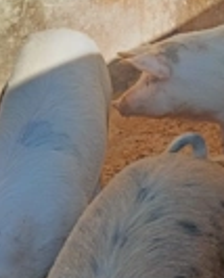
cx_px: 209
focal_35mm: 79
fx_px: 652
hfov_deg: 19.1
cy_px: 117
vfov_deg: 24.1
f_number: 1.9
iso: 100
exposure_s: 1/424
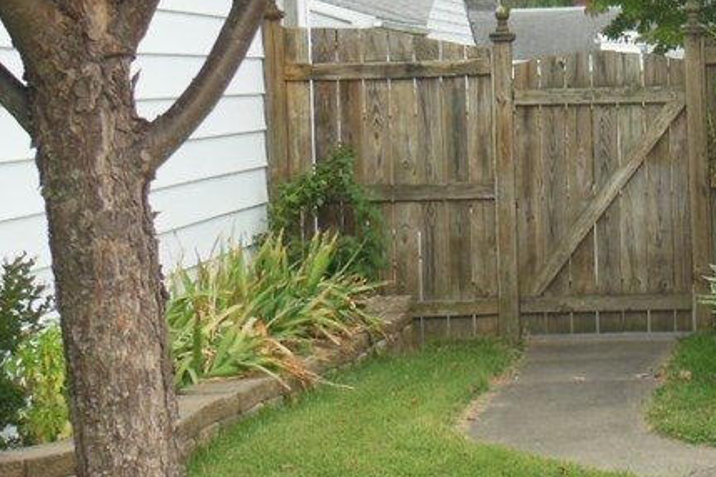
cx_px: 653
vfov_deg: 10.6
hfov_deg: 15.7
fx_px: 2565
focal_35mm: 129
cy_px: 77
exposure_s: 1/125
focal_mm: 9.3
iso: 125
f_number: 4.7
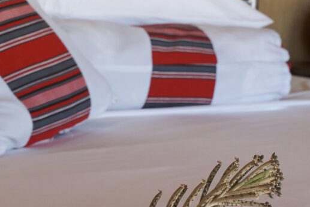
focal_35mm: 130
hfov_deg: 15.8
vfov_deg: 10.6
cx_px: 125
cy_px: 103
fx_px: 1120
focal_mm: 35
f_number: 10
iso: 640
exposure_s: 1/40
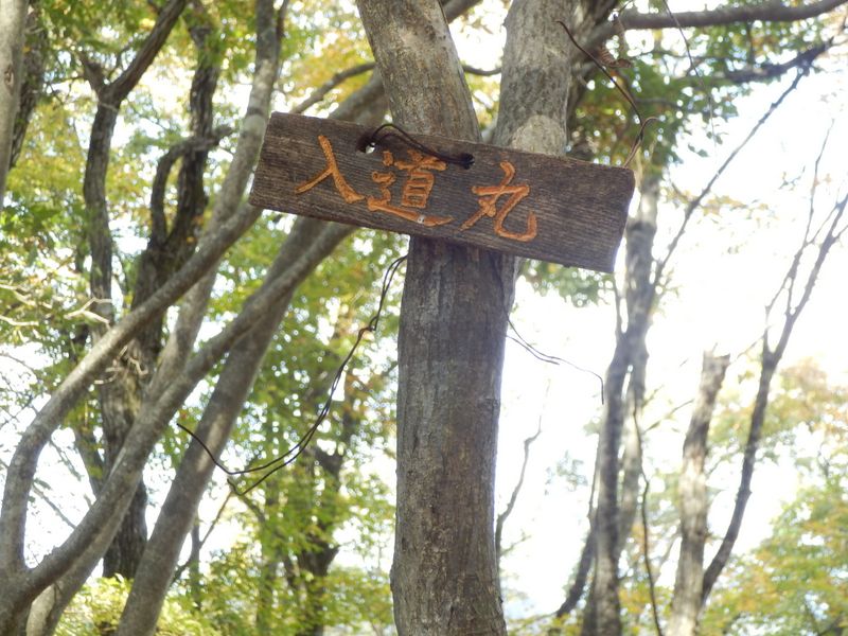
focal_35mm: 69
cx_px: 424
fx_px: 1690
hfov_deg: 28.2
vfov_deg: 21.3
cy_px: 318
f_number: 4.8
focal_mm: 12.3
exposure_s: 1/80
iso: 200
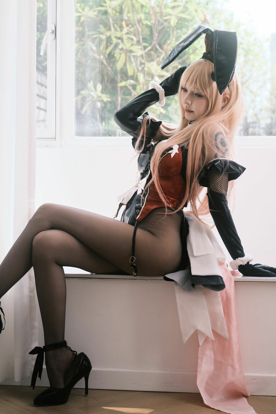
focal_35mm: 70
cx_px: 109
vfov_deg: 28.8
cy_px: 173
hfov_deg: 19.4
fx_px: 805
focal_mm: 70.4
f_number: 5
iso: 200
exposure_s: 1/100
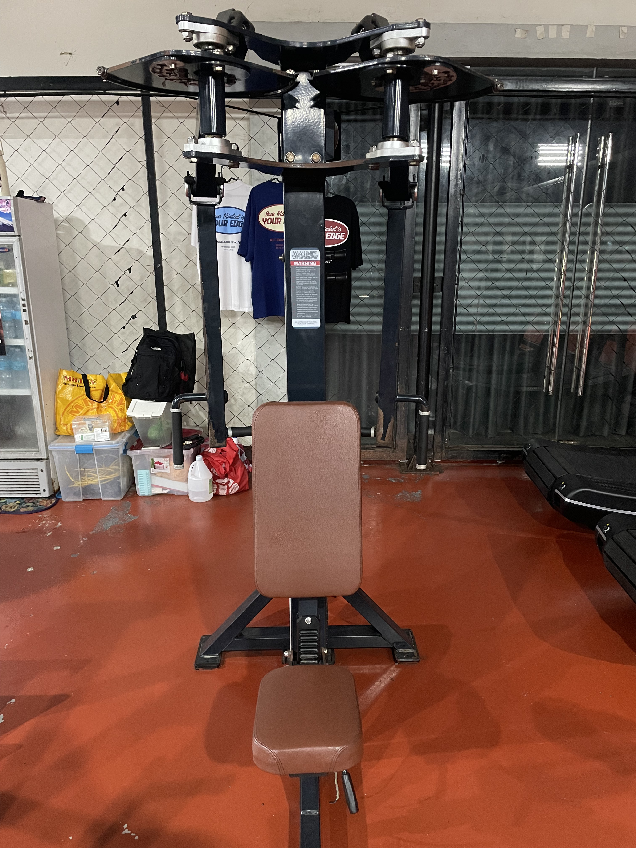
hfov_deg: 53.1
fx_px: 637
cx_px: 318
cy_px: 424
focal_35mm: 26
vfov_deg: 67.3
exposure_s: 1/30
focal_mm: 4.2
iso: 640
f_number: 1.6
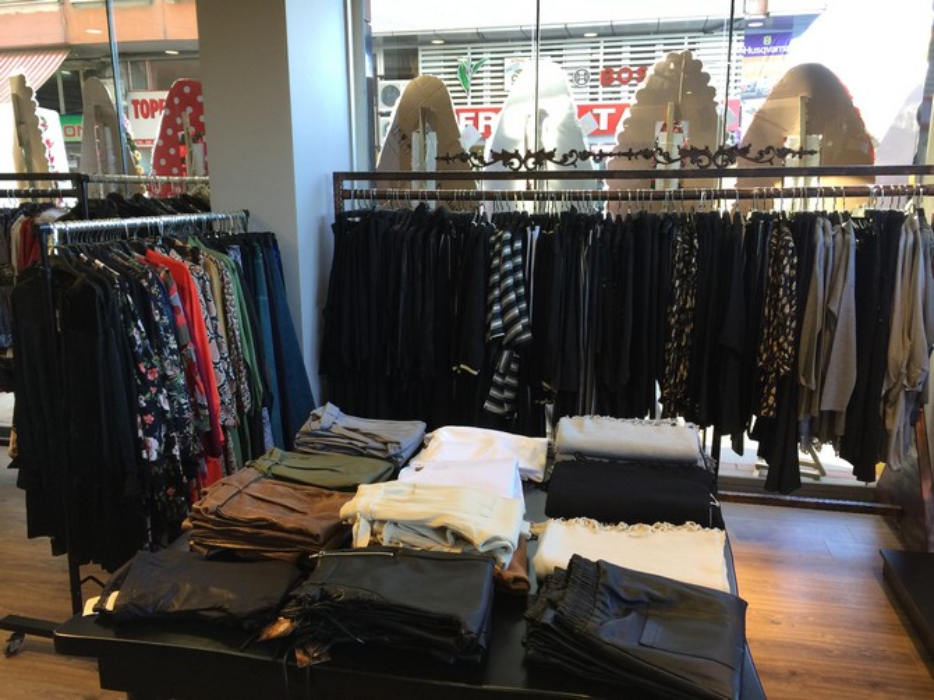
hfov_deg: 61.7
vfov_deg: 48.2
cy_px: 350
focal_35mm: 29
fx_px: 782
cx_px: 467
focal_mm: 4.15
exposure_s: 1/33
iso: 32
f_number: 2.2
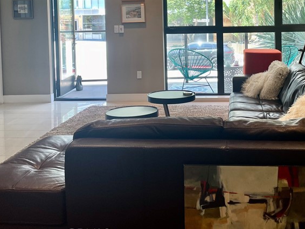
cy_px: 34
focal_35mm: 47
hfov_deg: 40.1
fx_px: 414
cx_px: 195
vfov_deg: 29.9
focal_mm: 4.2
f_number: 1.6
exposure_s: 1/120
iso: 64
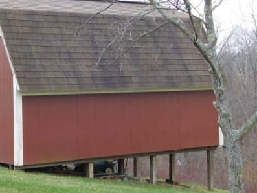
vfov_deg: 15.5
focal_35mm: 95
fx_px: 706
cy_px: 67
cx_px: 70
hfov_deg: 20.5
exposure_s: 1/50
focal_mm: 10.4
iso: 125
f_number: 4
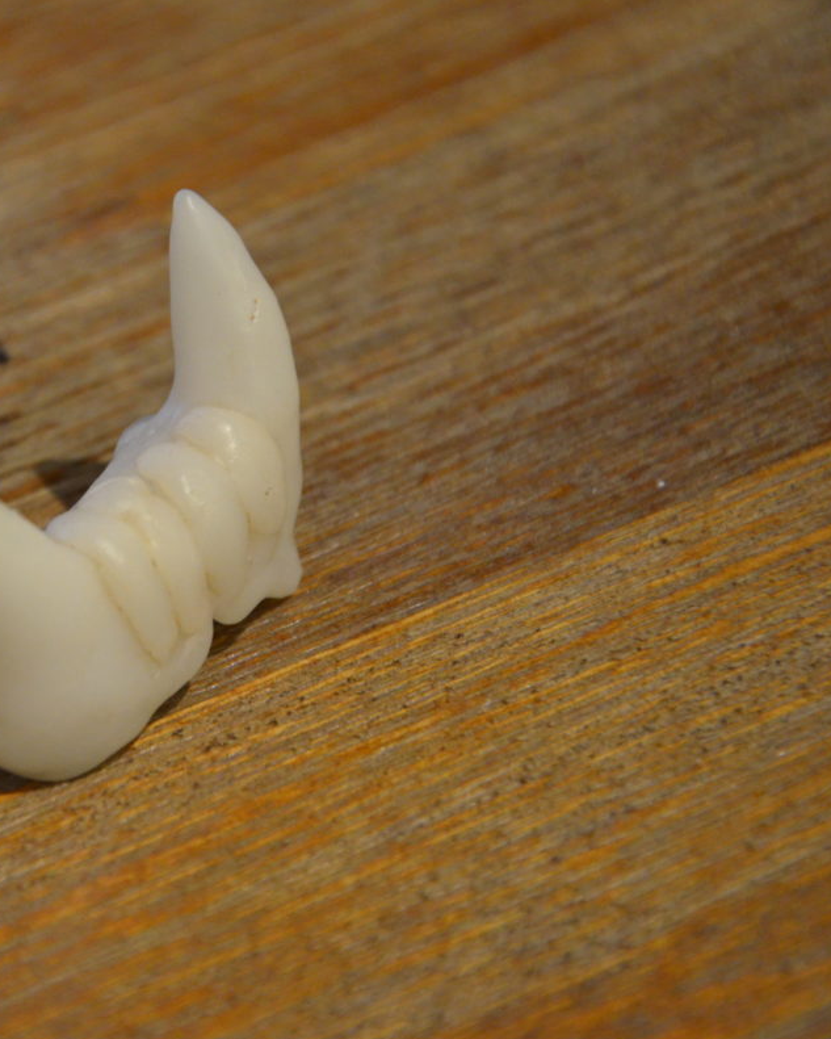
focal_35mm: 224
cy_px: 520
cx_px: 97
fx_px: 6876
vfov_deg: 8.6
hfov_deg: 6.9
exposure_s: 1/30
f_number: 5.6
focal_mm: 105
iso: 2800
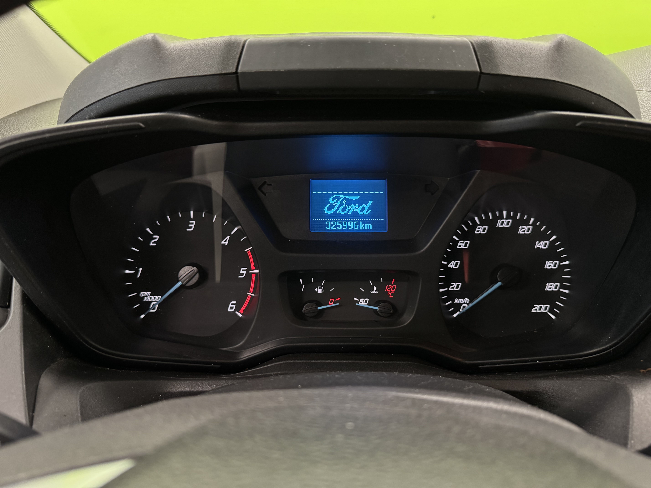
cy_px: 244
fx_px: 451
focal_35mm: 24
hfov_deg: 71.6
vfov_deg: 56.8
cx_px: 326
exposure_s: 1/50
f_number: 1.78
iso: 640
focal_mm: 6.76
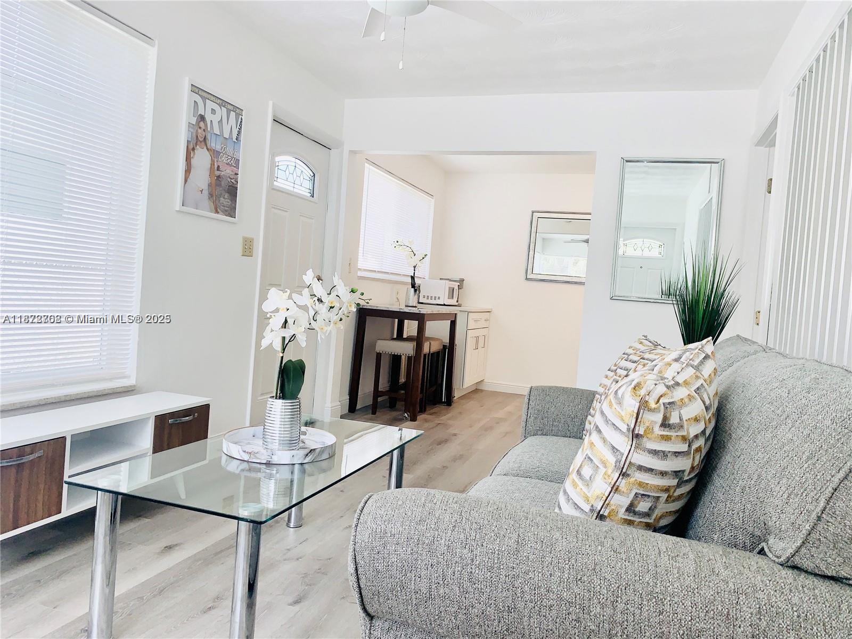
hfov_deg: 67.3
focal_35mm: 26
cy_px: 320
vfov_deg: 53.1
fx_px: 640
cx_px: 426
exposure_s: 1/206
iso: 25
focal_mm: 4.25
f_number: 1.8
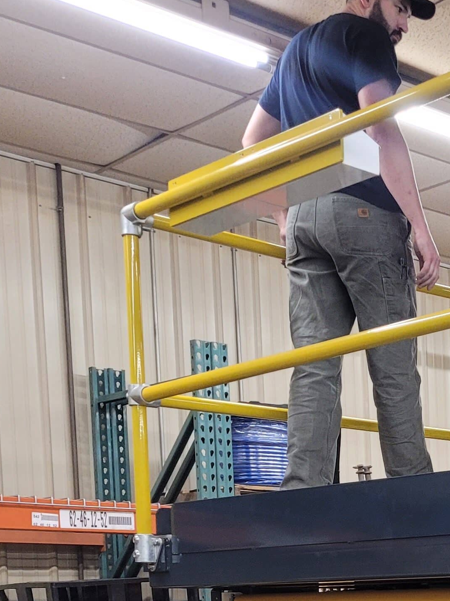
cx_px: 613
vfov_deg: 24.7
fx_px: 1265
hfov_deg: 18.5
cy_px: 675
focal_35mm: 73
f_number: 1.8
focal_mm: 5.4
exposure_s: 1/60
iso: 250
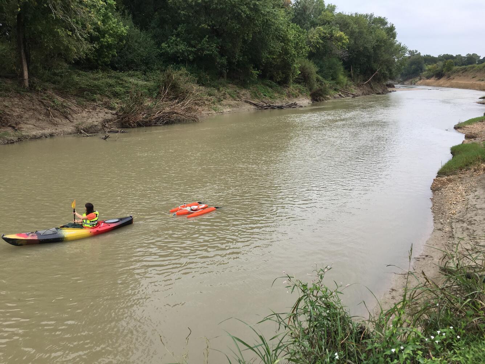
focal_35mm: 29
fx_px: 406
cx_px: 242
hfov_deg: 61.7
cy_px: 182
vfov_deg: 48.2
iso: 25
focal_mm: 4.15
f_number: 2.2
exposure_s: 1/582
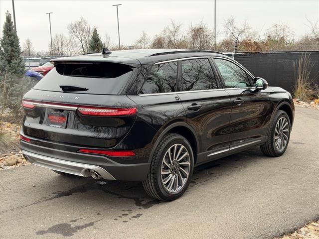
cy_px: 120
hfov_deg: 39.7
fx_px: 442
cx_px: 160
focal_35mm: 48
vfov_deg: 30.3
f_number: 1.78
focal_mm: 6.76
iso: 80
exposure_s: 1/646
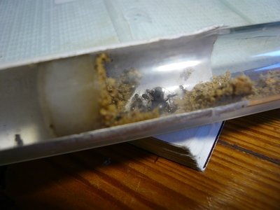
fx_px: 235
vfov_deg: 48.2
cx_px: 140
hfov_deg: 61.7
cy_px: 105
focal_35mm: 29
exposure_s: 1/30
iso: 100
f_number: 2.8
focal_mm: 4.7
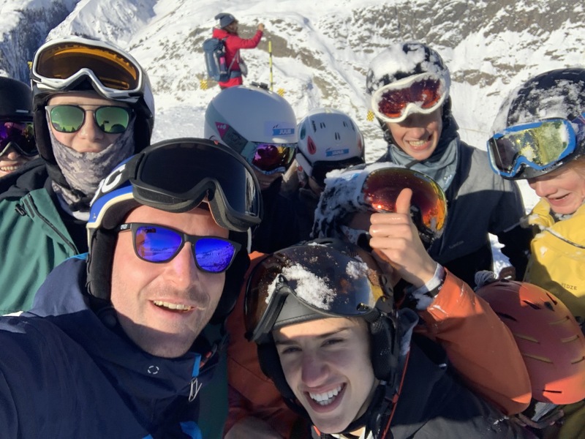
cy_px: 220
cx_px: 292
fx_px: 541
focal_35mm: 32
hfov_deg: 56.8
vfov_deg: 44.2
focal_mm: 2.87
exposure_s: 1/1181
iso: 16
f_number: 2.2
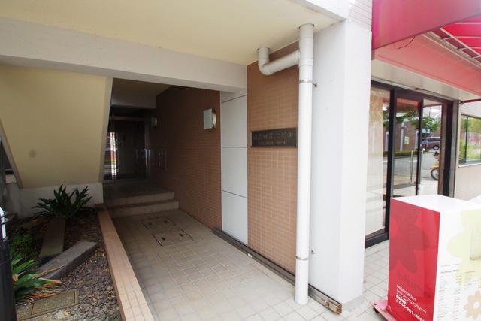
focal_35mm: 18
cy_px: 160
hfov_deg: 90.0
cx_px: 240
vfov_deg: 67.4
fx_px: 241
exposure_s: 1/400
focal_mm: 11.88
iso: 1600
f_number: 8
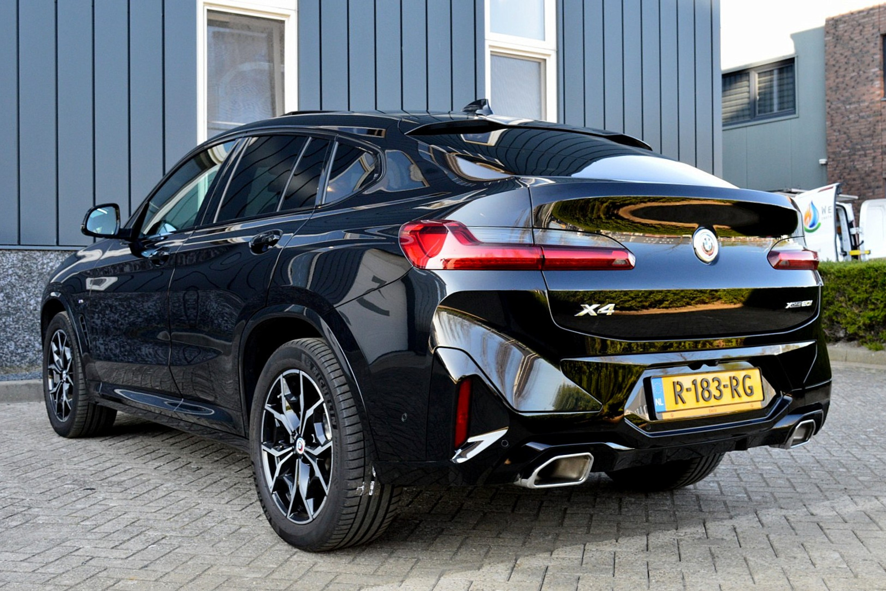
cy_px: 296
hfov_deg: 47.9
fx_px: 997
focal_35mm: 40
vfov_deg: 33.0
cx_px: 443
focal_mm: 27
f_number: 9
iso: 800
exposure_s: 1/125
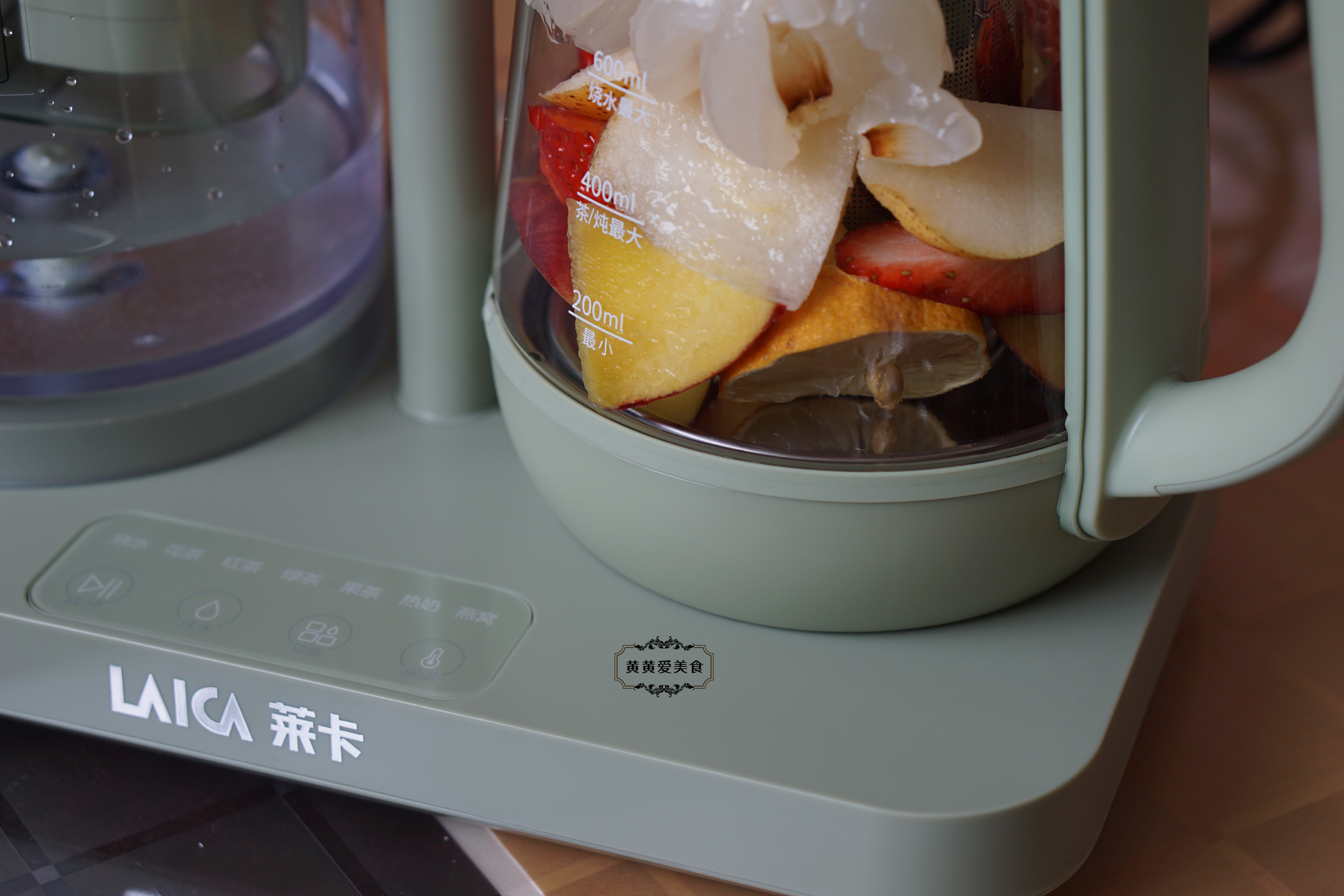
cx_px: 672
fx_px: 2800
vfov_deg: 18.2
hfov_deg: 27.0
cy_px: 448
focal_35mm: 75
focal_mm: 50
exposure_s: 1/80
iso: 200
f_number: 4
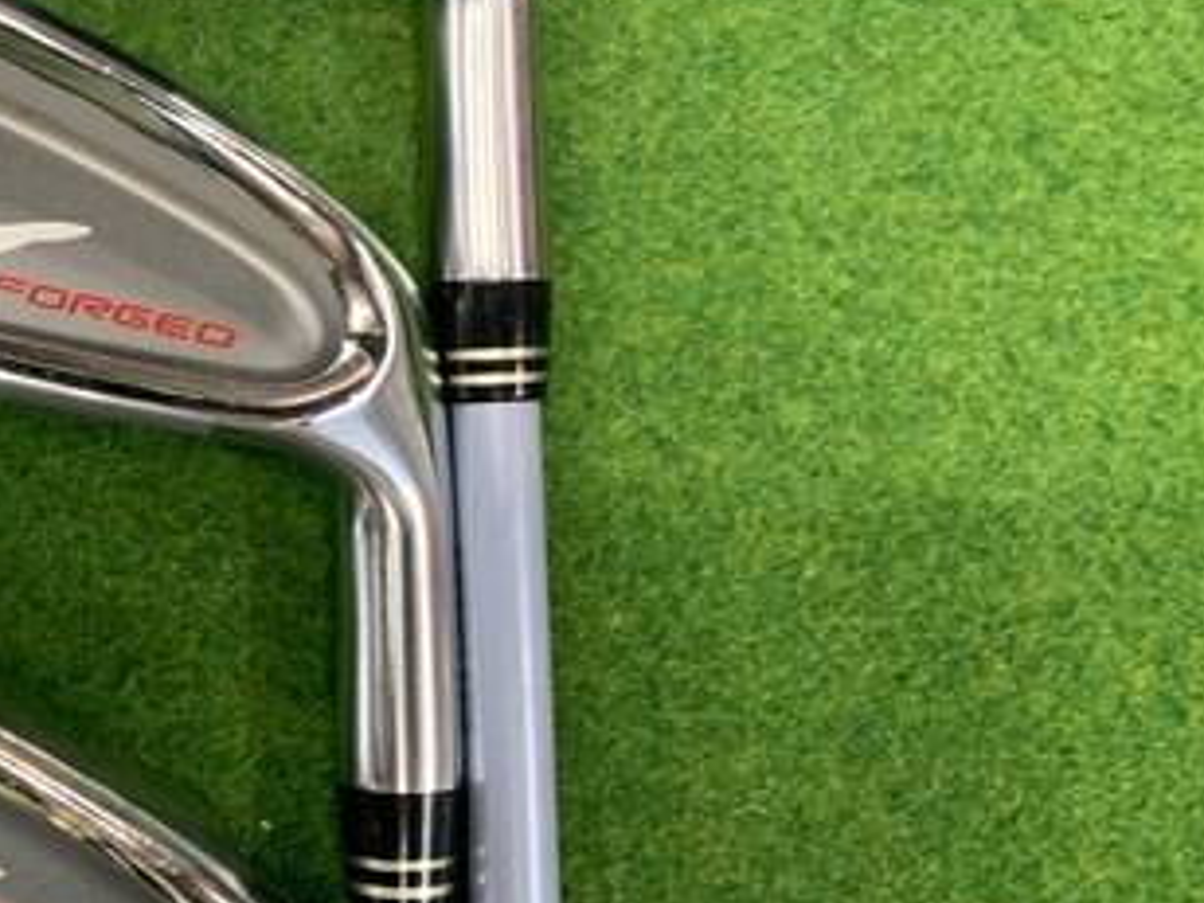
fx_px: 1878
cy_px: 258
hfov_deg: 32.8
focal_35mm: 54
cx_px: 16
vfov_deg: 26.8
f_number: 1.8
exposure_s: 1/60
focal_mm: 4.25
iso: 200
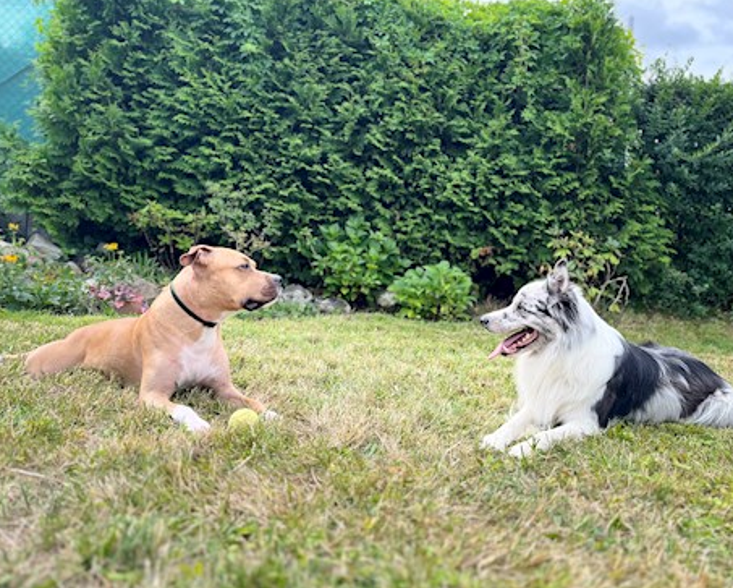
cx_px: 392
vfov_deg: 51.6
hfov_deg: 62.1
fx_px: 608
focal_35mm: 28
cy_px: 288
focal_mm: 5.1
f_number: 1.6
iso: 50
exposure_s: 1/804
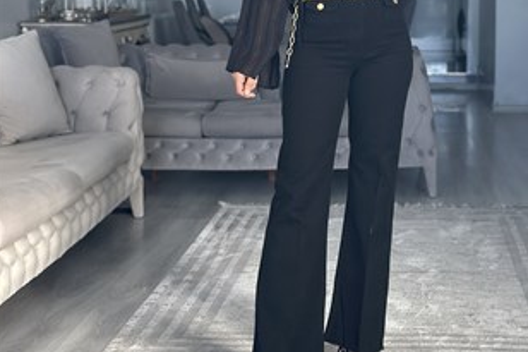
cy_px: 45
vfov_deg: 16.4
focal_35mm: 82
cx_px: 319
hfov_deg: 24.7
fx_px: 1202
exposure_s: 1/166
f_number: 1.78
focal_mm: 6.86
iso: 125
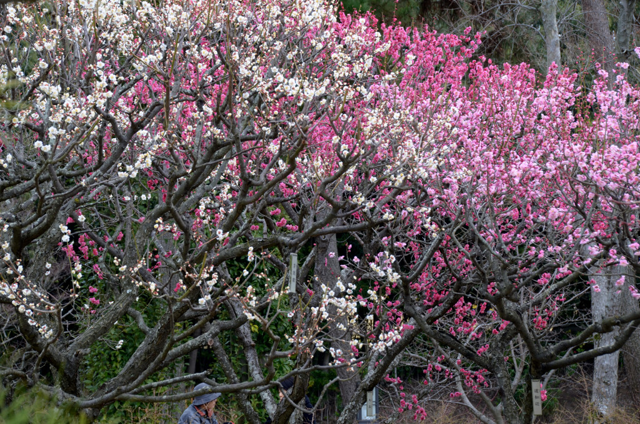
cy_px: 212
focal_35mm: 129
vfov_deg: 10.6
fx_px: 2288
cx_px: 320
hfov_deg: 15.9
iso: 100
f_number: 11
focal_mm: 86
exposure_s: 1/30
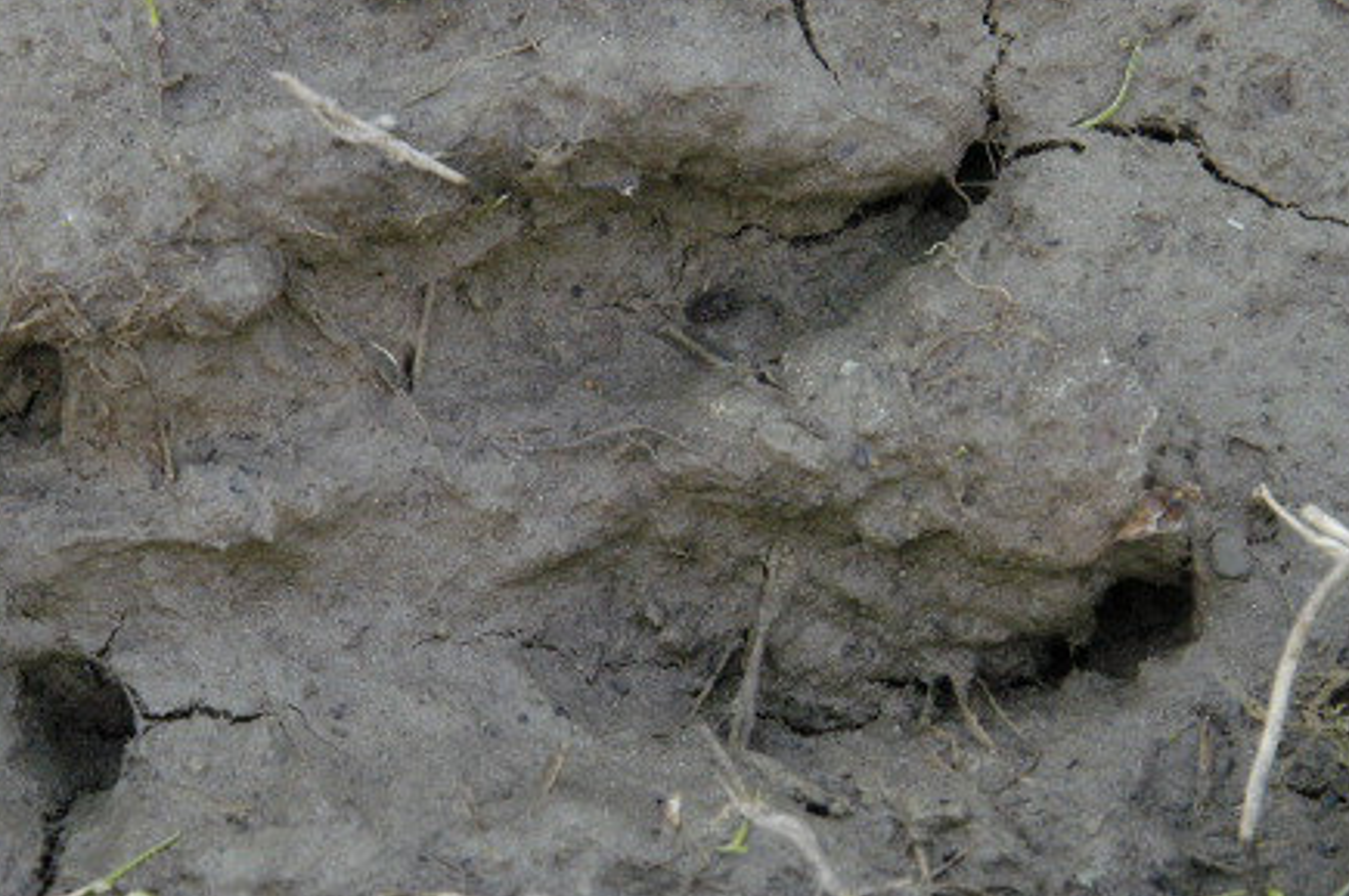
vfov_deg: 7.3
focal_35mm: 188
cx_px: 574
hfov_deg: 11.0
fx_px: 7027
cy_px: 465
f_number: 9
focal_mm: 85
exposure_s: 1/200
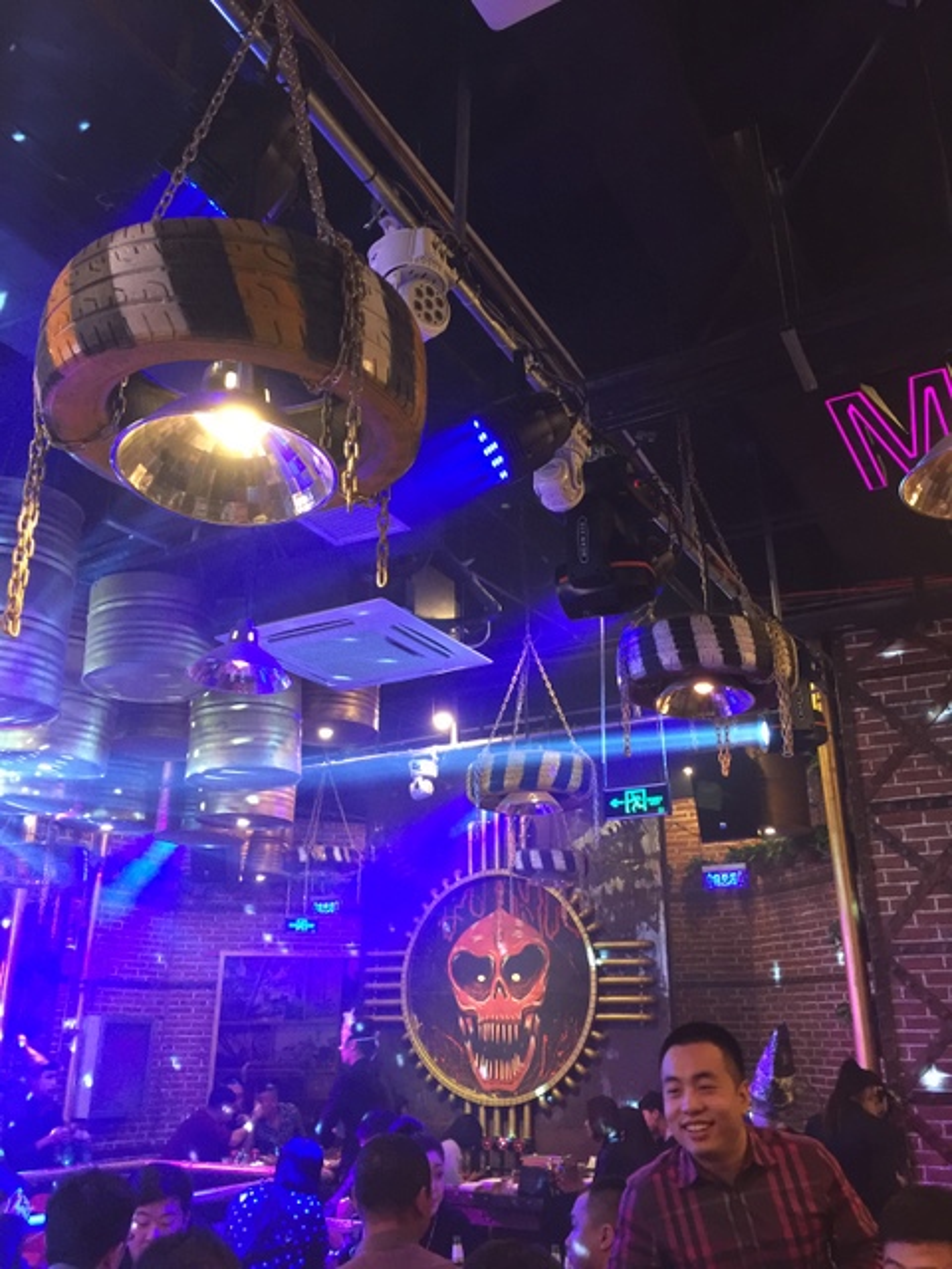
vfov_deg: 61.7
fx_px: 1063
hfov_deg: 48.2
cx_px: 476
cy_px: 634
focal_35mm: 29
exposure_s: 1/17
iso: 125
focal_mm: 4.15
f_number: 2.2
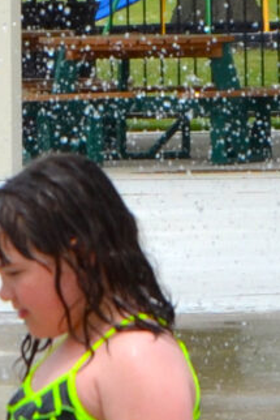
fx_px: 7633
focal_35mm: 655
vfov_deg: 3.1
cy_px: 22
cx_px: 137
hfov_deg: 2.1
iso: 400
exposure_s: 1/1600
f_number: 6.3
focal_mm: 55
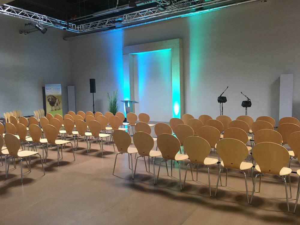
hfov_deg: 61.7
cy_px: 112
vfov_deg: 48.2
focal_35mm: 29
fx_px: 251
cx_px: 150
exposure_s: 1/17
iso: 200
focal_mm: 4.15
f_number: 2.2
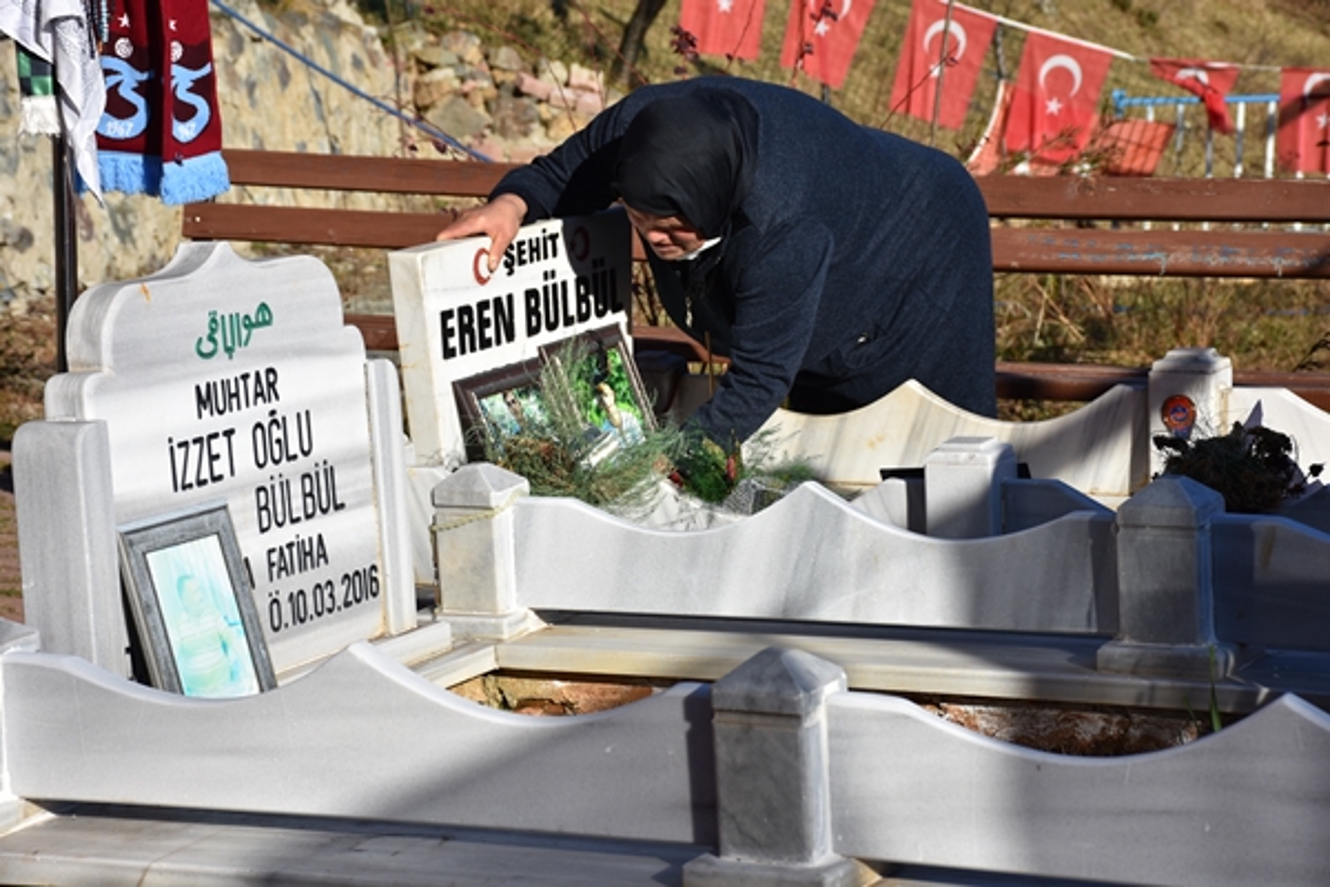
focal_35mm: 93
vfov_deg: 14.7
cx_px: 665
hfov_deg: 21.9
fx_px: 3436
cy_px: 444
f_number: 8
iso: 125
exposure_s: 1/500
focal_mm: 62
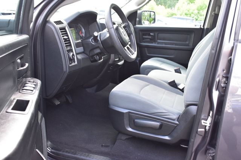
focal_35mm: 36
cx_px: 120
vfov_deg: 36.8
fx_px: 241
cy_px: 80
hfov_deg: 53.2
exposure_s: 1/20
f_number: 6.3
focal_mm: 24
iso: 400
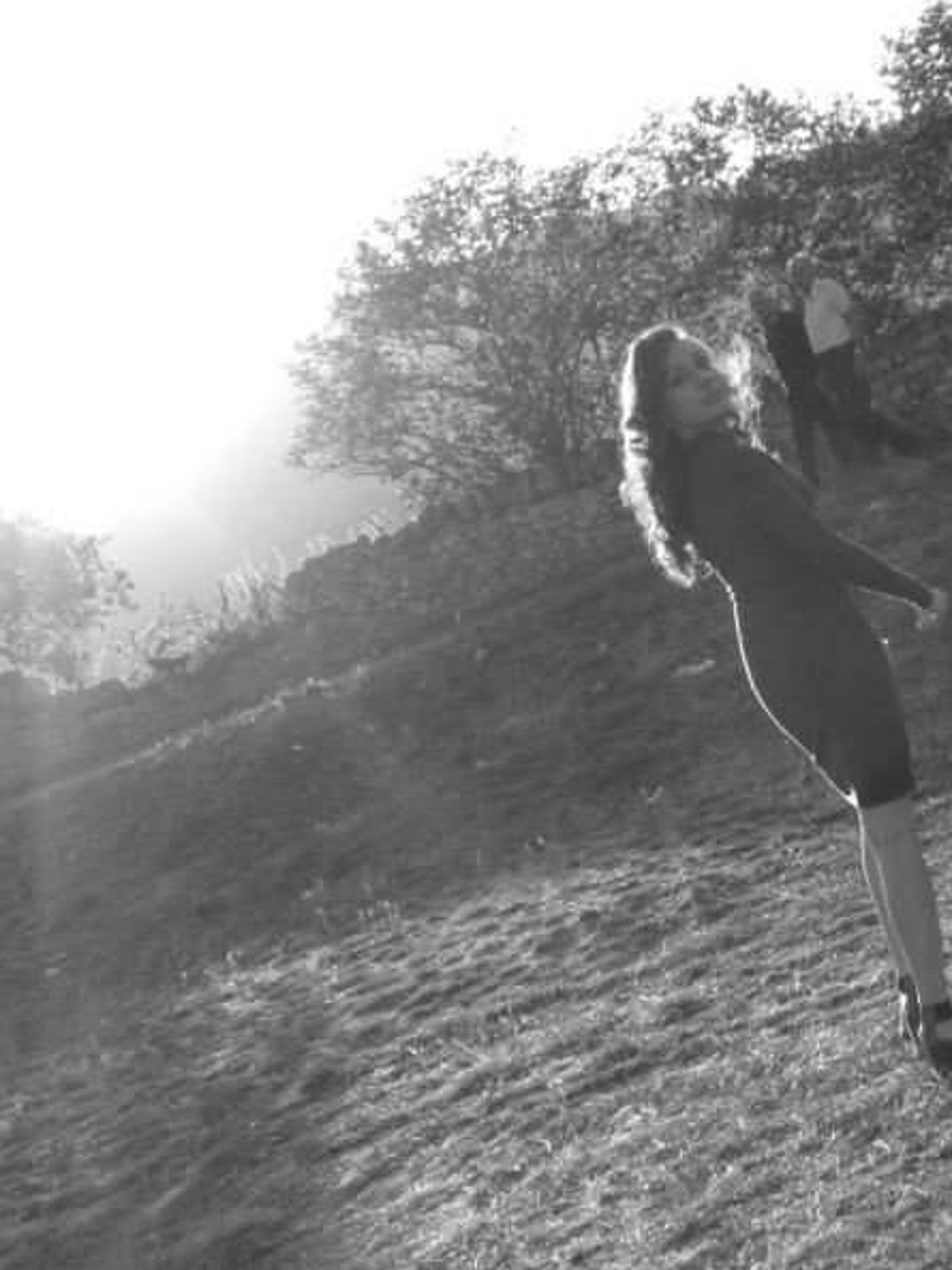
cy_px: 635
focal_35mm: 62
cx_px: 819
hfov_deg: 23.1
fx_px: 2275
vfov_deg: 31.2
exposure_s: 1/320
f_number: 3.7
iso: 100
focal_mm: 9.9
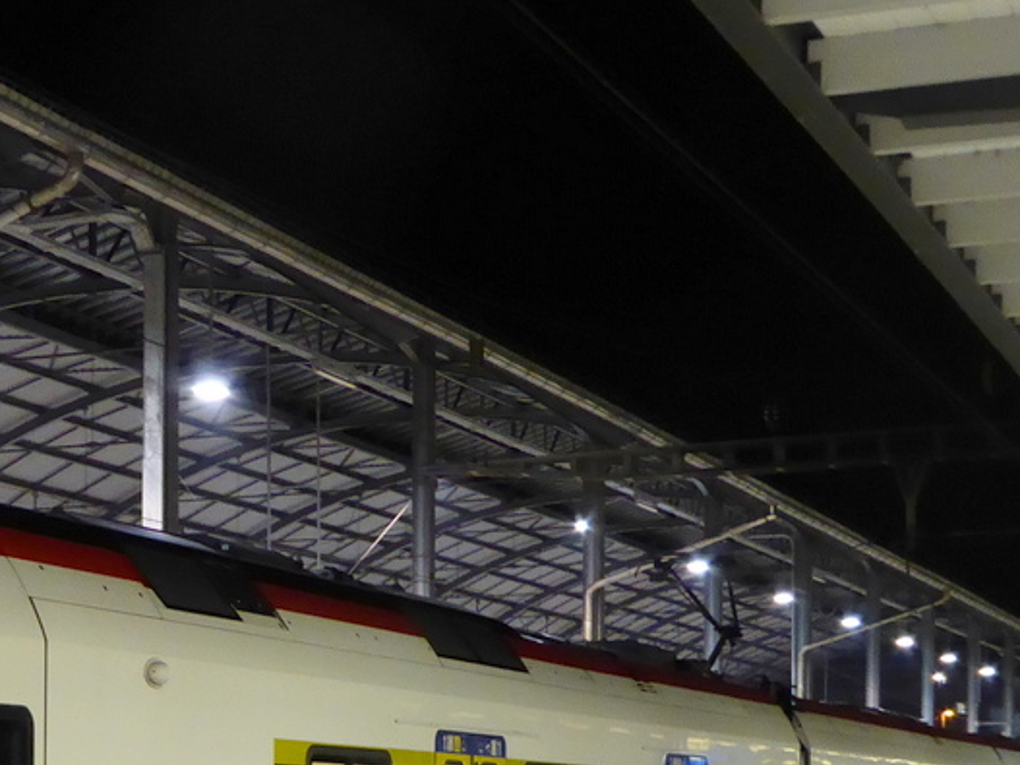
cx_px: 155
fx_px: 2416
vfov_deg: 17.4
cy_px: 835
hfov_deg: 23.4
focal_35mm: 82
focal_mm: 6.3
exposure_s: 1/8
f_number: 3.7
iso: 800
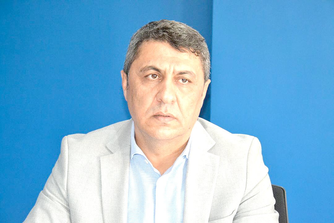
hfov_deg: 19.5
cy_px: 112
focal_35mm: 105
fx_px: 974
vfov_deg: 13.0
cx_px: 167
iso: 3200
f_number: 5.3
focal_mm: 70
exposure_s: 1/60
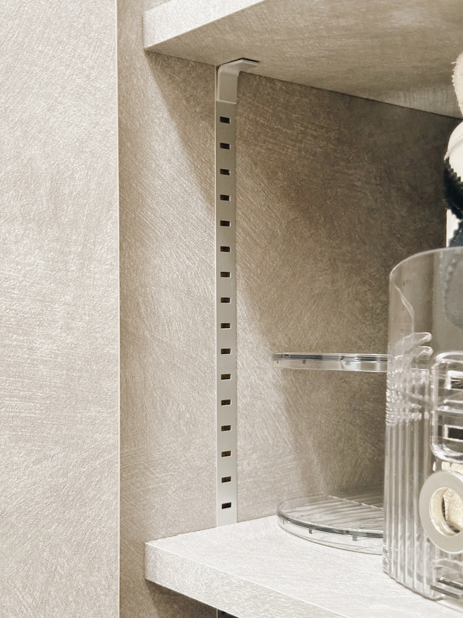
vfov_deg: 39.7
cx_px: 232
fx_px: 856
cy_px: 309
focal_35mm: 48
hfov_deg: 30.3
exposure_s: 1/25
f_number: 1.78
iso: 500
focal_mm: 6.86
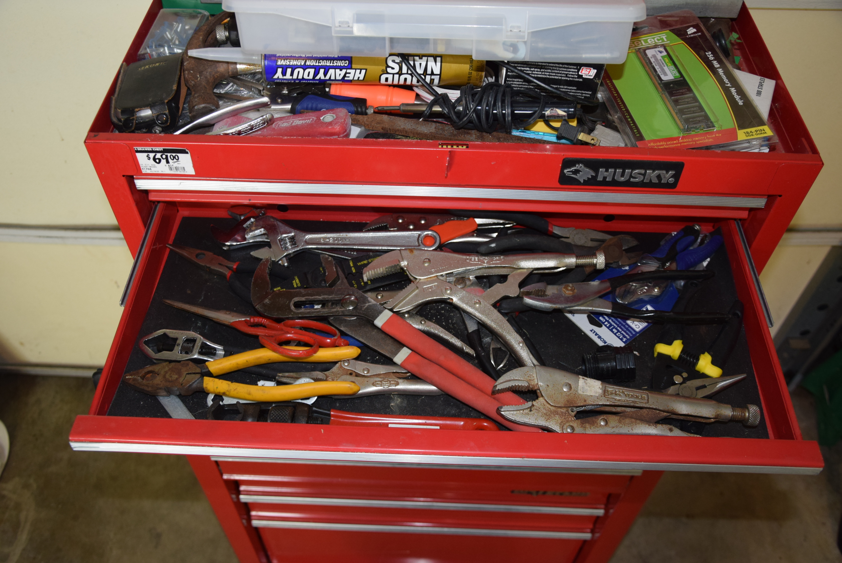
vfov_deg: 41.8
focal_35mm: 32
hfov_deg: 59.5
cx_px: 421
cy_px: 282
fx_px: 737
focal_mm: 21
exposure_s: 1/30
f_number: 3.8
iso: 800
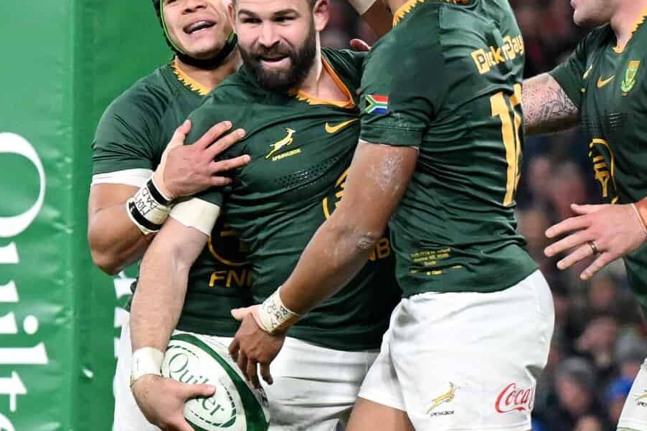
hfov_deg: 5.0
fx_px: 7422
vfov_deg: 3.3
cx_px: 366
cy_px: 182
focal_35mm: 413
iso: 3200
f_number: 3.5
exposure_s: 1/2000
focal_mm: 165
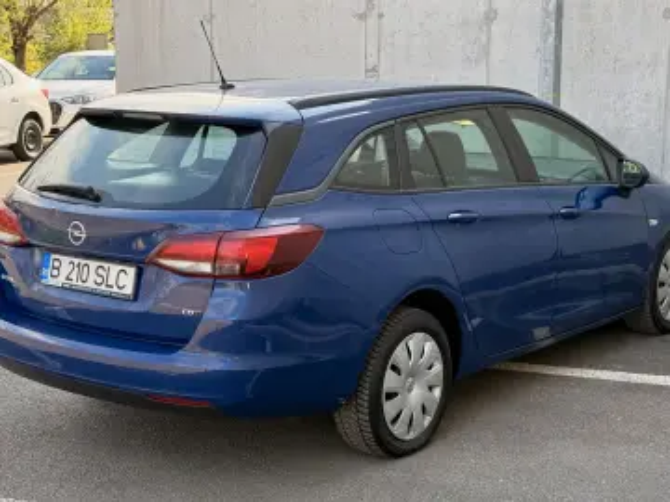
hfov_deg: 39.7
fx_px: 929
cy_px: 251
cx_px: 335
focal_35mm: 48
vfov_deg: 30.3
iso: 64
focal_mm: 6.76
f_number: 1.78
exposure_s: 1/574
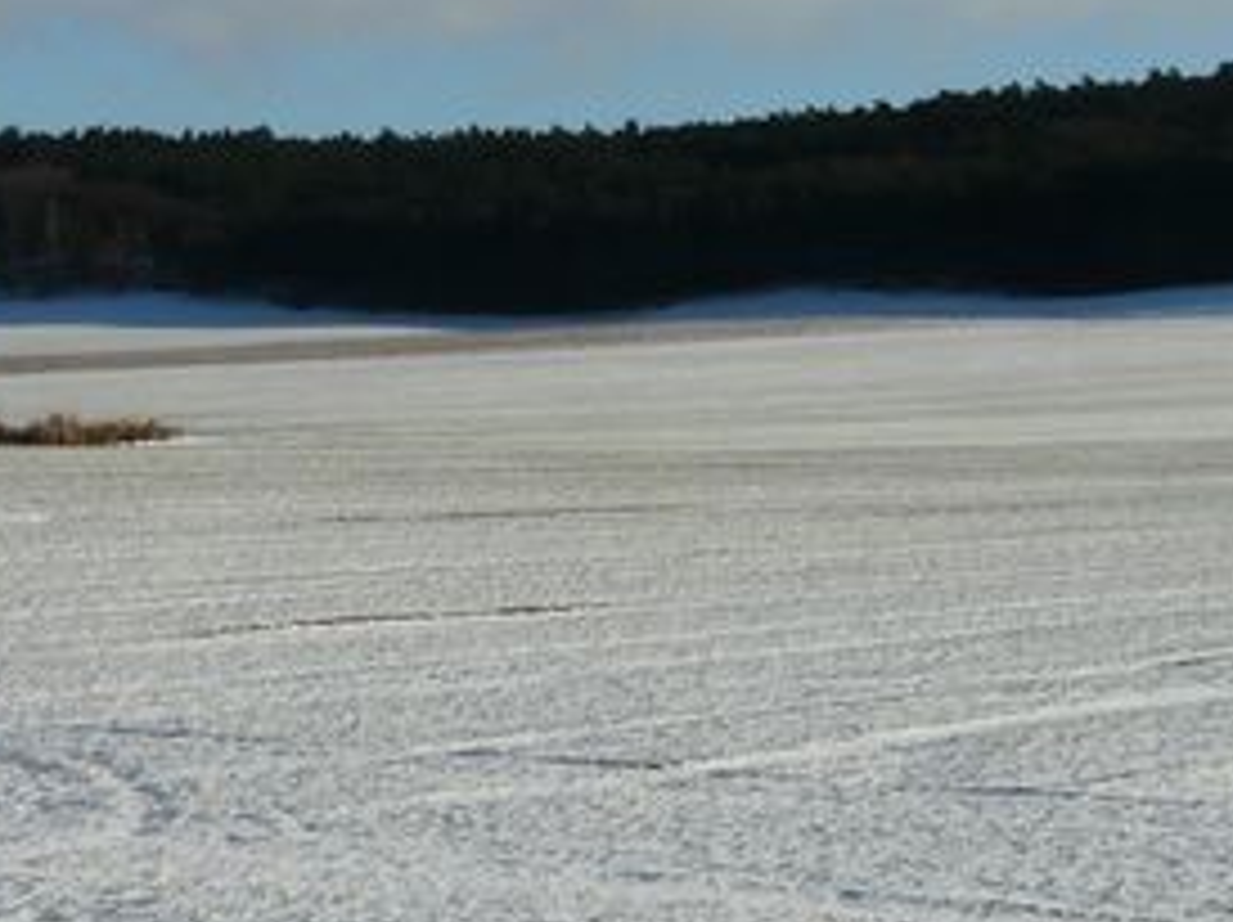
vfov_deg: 12.9
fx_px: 4057
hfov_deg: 17.3
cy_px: 216
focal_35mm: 114
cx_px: 585
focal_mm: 6.4
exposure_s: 1/400
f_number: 7.1
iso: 100
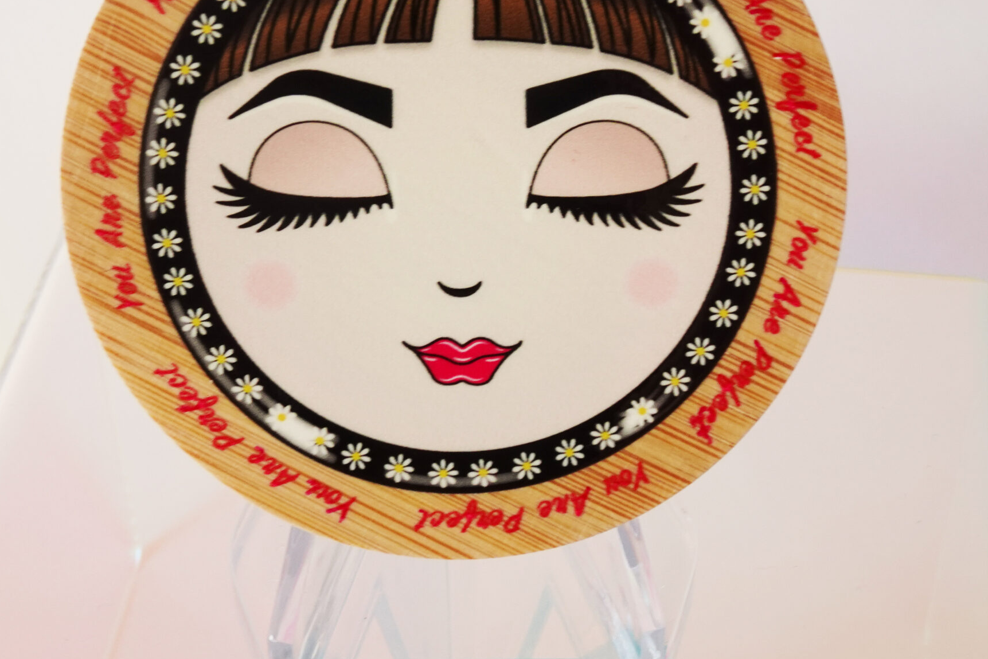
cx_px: 496
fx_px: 1866
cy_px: 180
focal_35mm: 68
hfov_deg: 29.7
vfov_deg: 19.9
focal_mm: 7.29
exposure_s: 1/50
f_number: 4.5
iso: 80
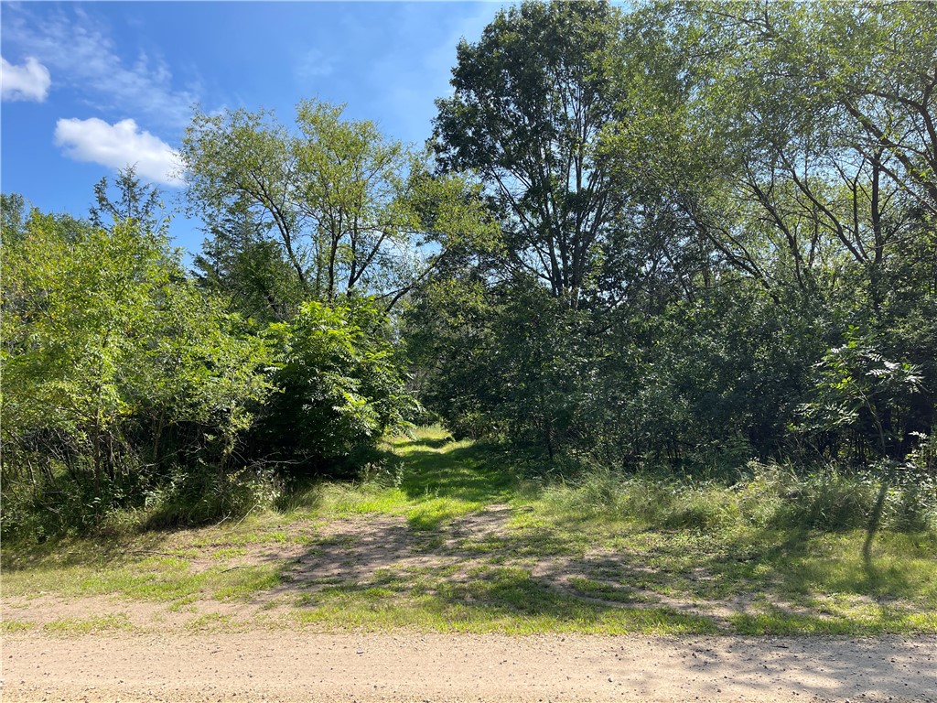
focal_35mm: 25
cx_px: 468
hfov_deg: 69.4
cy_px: 352
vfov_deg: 54.9
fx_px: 677
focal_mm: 5.1
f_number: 1.6
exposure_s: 1/1575
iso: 32
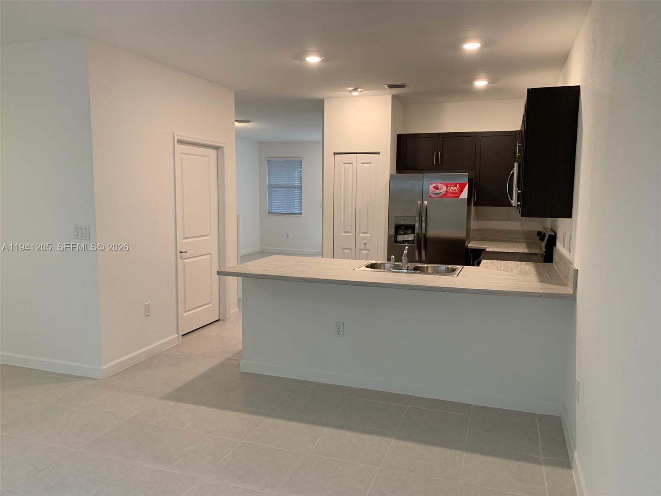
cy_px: 248
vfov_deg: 53.1
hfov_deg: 67.3
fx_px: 496
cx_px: 330
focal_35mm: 26
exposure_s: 1/60
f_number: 1.8
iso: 100
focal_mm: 4.25
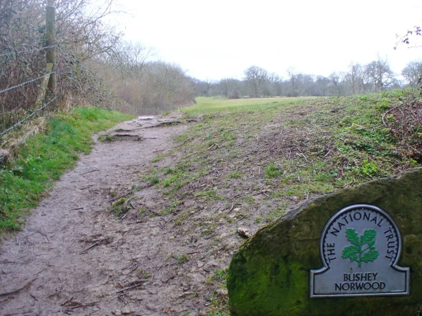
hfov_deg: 39.4
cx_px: 260
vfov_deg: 30.3
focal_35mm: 48
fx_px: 585
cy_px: 174
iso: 80
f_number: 2.8
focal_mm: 6.1
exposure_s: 1/100
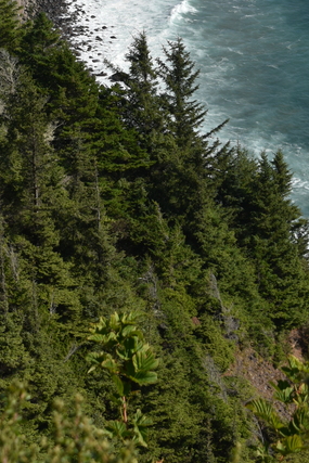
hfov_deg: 9.5
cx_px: 229
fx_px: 1852
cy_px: -128
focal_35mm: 144
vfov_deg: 13.7
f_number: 9
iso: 100
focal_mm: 48
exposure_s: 1/320
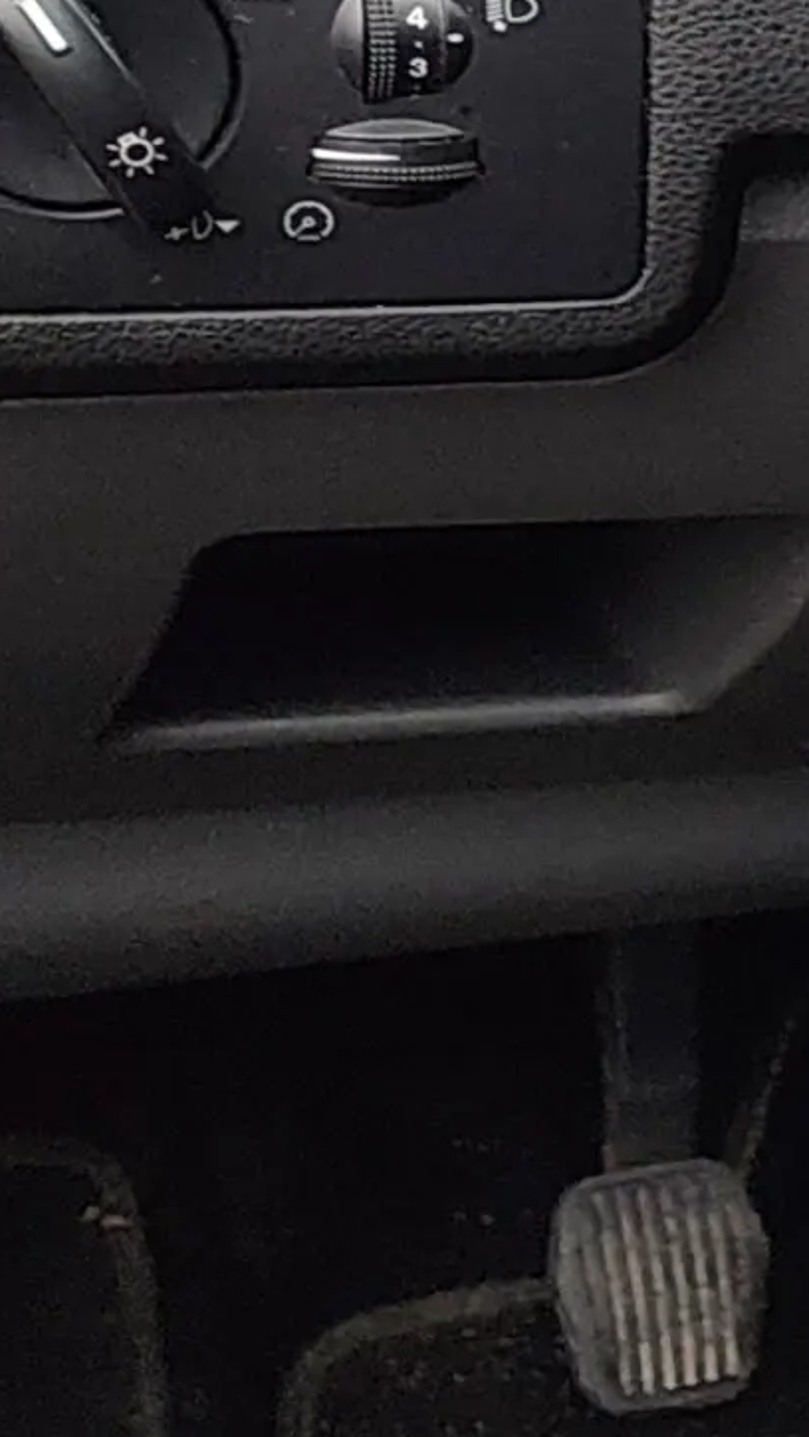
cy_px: 598
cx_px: 3104
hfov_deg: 7.6
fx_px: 4498
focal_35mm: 118
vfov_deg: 18.1
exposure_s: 1/50
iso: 288
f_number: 1.8
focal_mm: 5.56
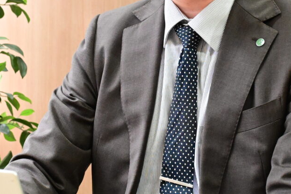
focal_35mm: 117
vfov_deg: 11.7
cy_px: 46
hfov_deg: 17.4
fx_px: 946
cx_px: 94
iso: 6400
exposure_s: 1/125
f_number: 4.5
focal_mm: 38
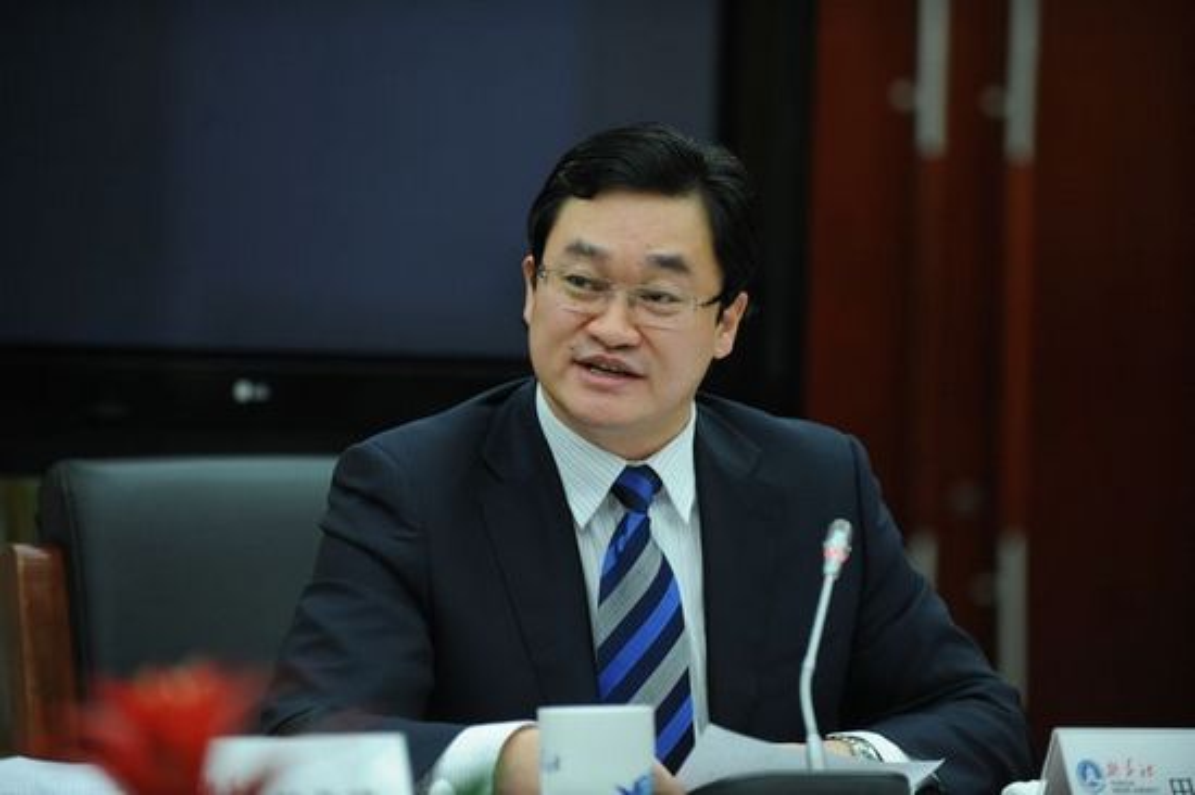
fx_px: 5639
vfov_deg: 8.1
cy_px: 398
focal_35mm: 170
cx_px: 598
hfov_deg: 12.1
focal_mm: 170
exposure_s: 1/400
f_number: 3.5
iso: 2000
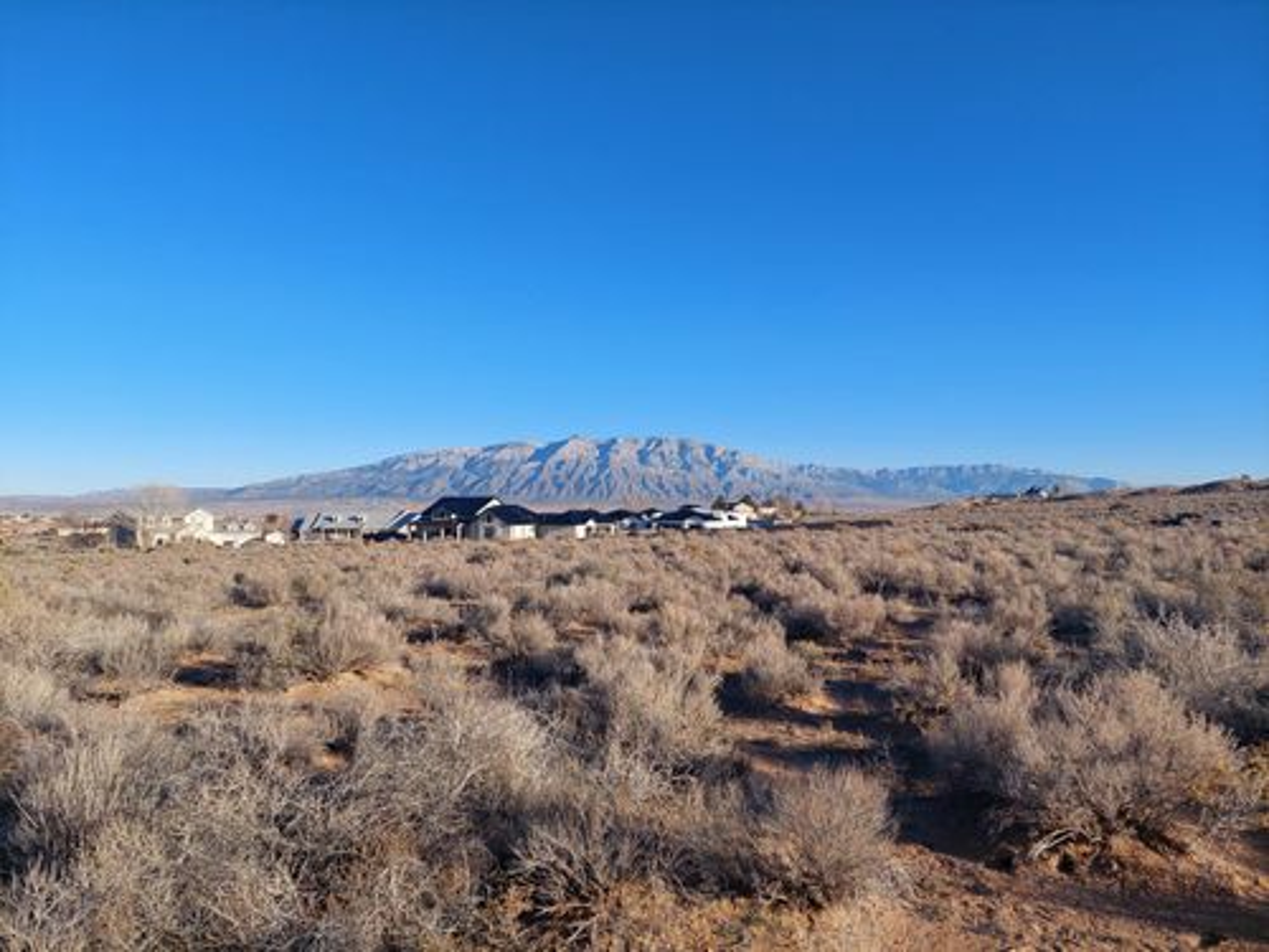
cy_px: 476
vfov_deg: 56.8
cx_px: 634
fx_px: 880
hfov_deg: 71.6
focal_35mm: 24
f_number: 1.8
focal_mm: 5.23
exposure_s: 1/1460
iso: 40
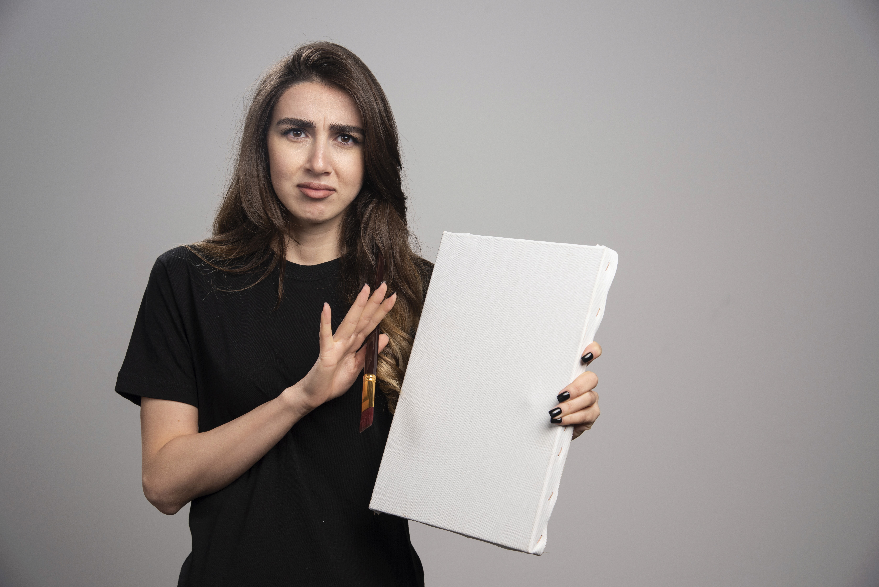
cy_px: 294
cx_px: 440
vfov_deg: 21.9
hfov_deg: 32.4
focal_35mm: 62
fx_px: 1514
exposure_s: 1/100
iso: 160
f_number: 7.1
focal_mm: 62
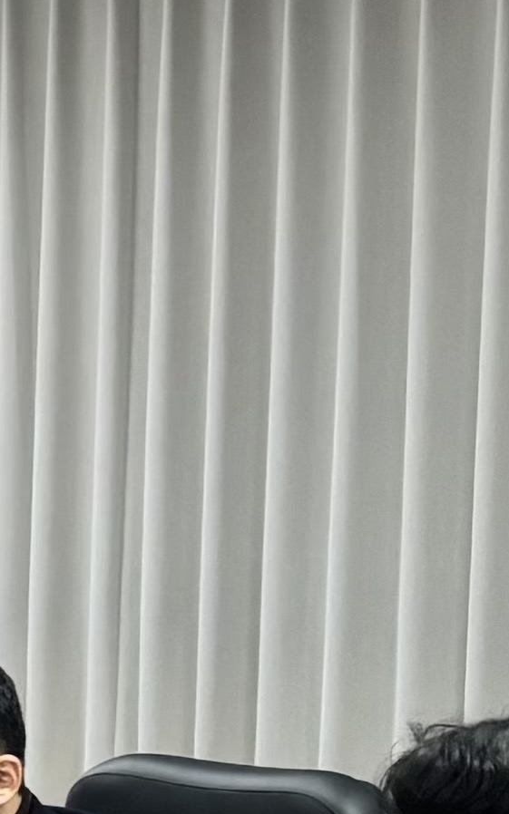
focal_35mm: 146
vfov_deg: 13.8
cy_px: 1034
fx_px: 3242
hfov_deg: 7.3
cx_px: -1296
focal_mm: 5.96
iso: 80
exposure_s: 1/60
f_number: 1.6
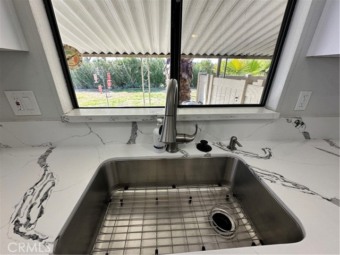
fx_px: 138
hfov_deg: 102.1
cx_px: 170
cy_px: 128
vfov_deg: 85.7
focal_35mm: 14
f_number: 2.2
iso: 80
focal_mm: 2.22
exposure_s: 1/120
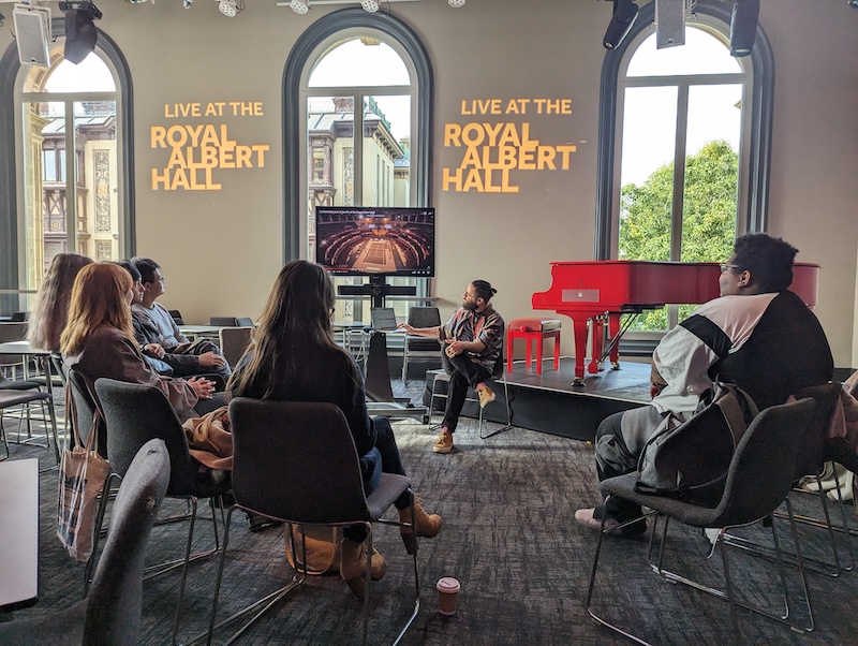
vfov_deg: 56.9
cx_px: 429
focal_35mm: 24
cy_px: 323
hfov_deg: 71.5
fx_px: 596
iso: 94
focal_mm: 6.81
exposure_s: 1/236
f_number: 1.85
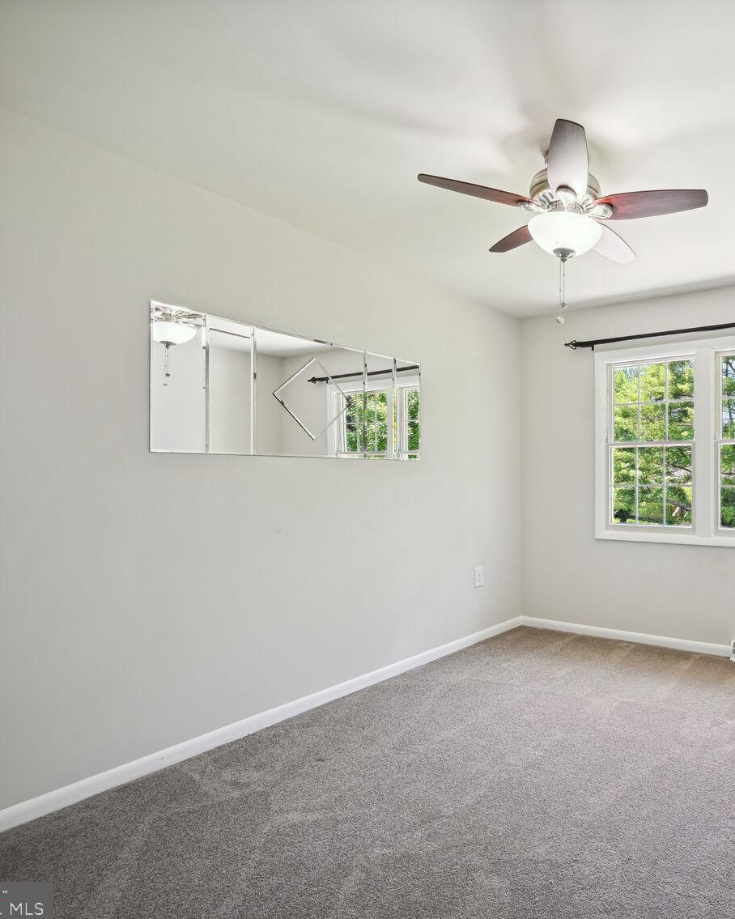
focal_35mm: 20
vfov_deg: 80.4
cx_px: 601
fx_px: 544
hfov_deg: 61.7
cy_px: 465
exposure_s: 1/25
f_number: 9
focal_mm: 14
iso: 200
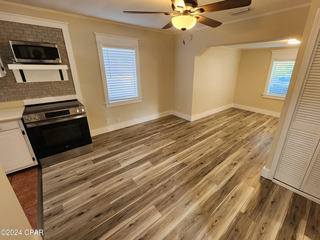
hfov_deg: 101.9
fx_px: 129
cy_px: 115
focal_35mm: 14
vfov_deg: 85.6
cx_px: 172
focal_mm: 2.2
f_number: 2.2
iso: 250
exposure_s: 1/60
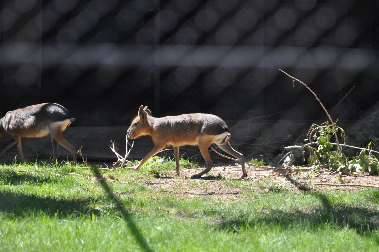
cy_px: 126
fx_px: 4732
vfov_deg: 3.0
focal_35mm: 450
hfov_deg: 4.6
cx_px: 190
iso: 250
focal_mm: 300
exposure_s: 1/200
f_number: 5.6
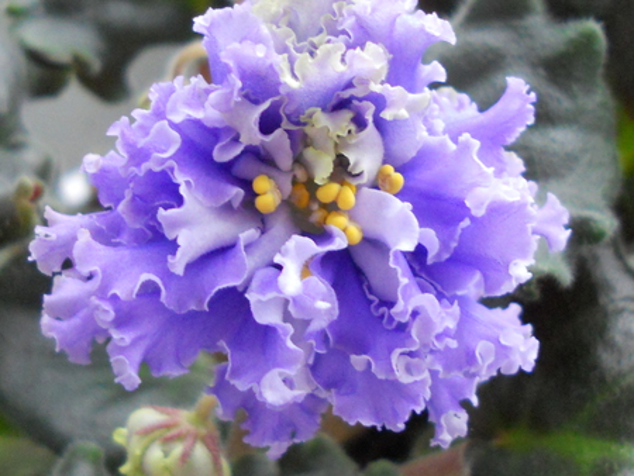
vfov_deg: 44.2
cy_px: 238
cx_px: 317
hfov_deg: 56.8
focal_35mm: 32
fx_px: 586
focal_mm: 5.8
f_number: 3.5
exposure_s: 1/20
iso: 400
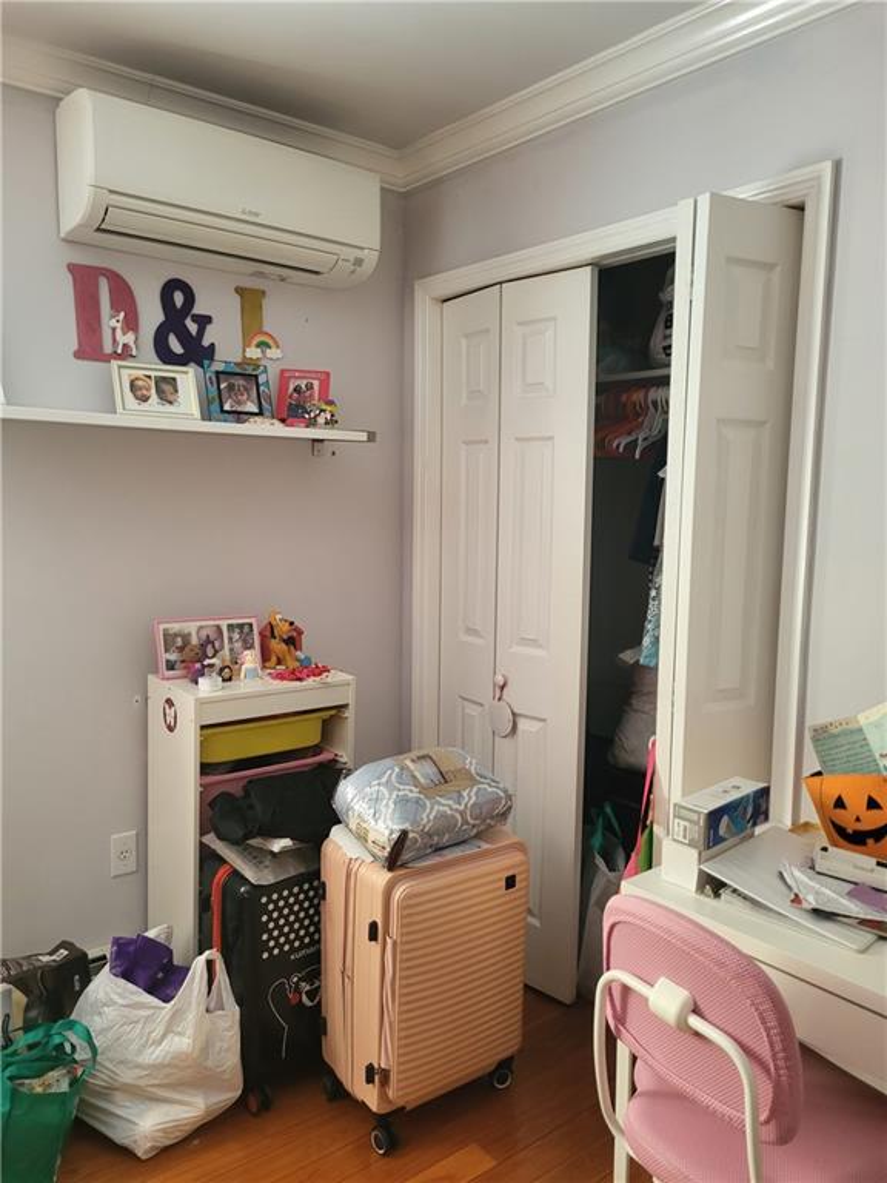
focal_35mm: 26
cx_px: 444
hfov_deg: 53.1
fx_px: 888
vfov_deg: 67.3
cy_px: 592
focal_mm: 5.4
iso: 320
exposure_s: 1/40
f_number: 1.8
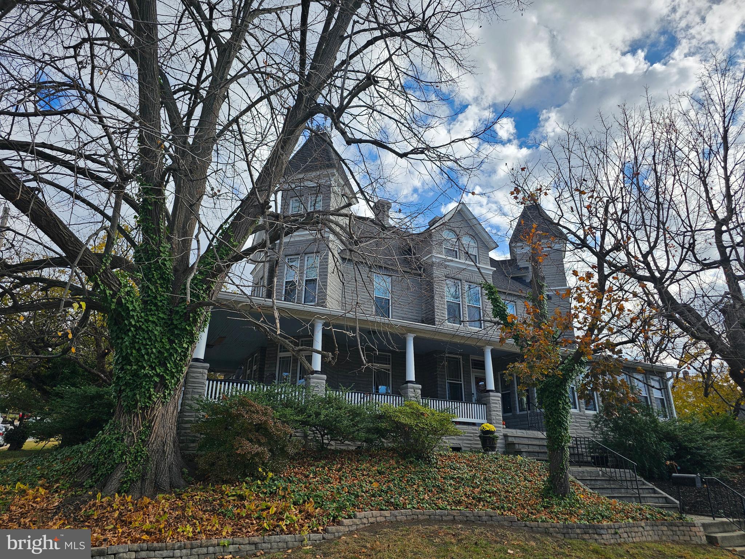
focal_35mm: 23
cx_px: 372
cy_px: 280
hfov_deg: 73.9
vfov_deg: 58.9
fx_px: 495
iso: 10
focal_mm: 6.3
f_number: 1.7
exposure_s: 1/713
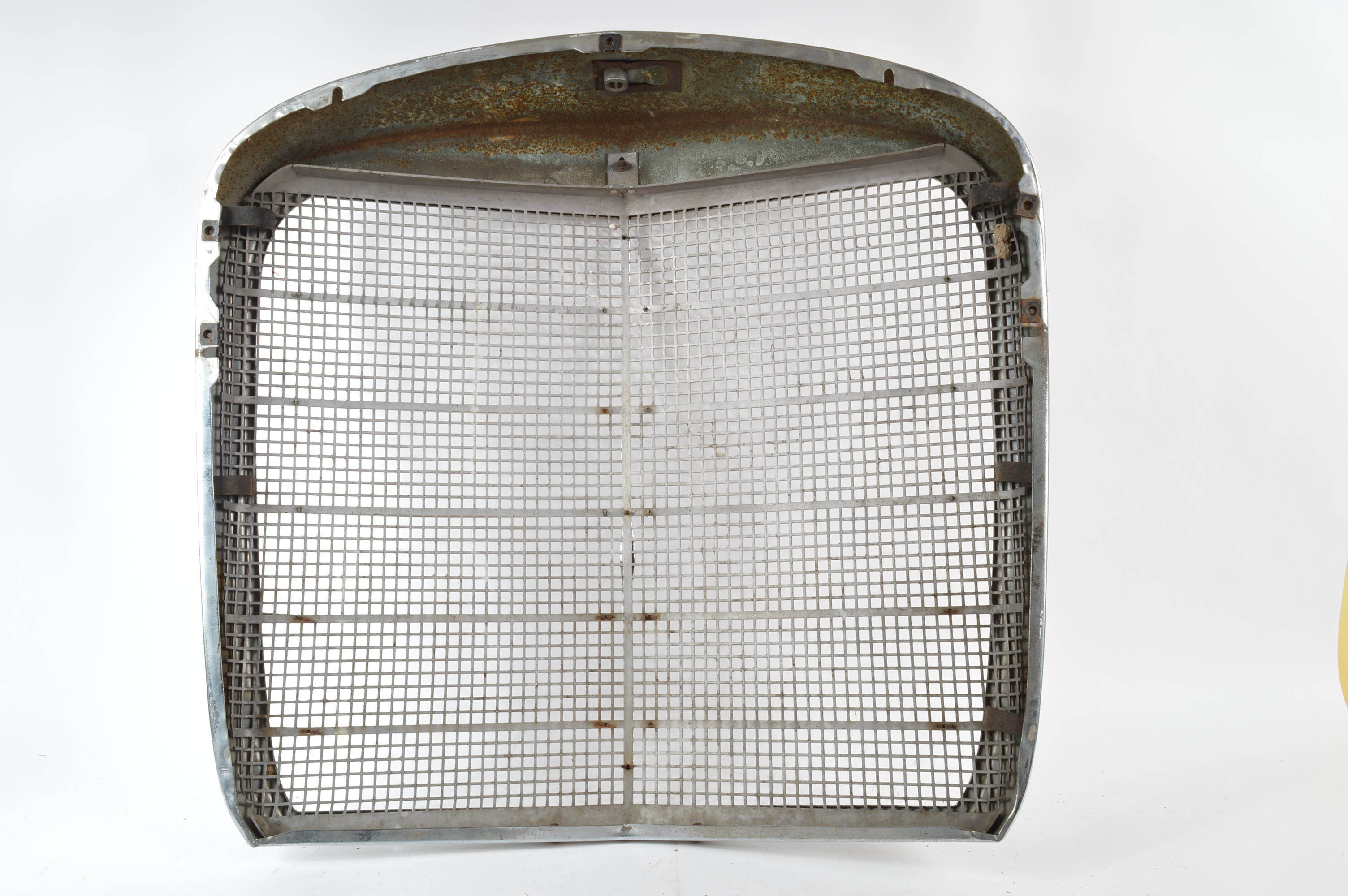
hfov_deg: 62.0
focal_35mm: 30
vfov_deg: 43.5
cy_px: 448
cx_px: 674
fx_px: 1122
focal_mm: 20
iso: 100
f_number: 11
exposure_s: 1/100
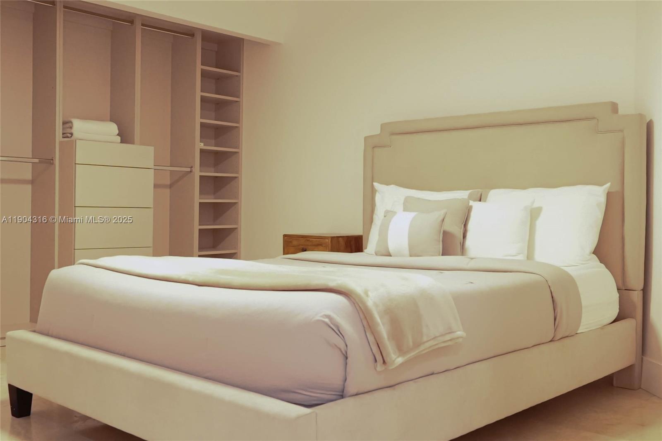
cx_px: 331
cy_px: 220
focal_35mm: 37
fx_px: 680
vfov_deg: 35.9
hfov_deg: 51.9
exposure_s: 1/25
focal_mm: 25
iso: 12800
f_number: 5
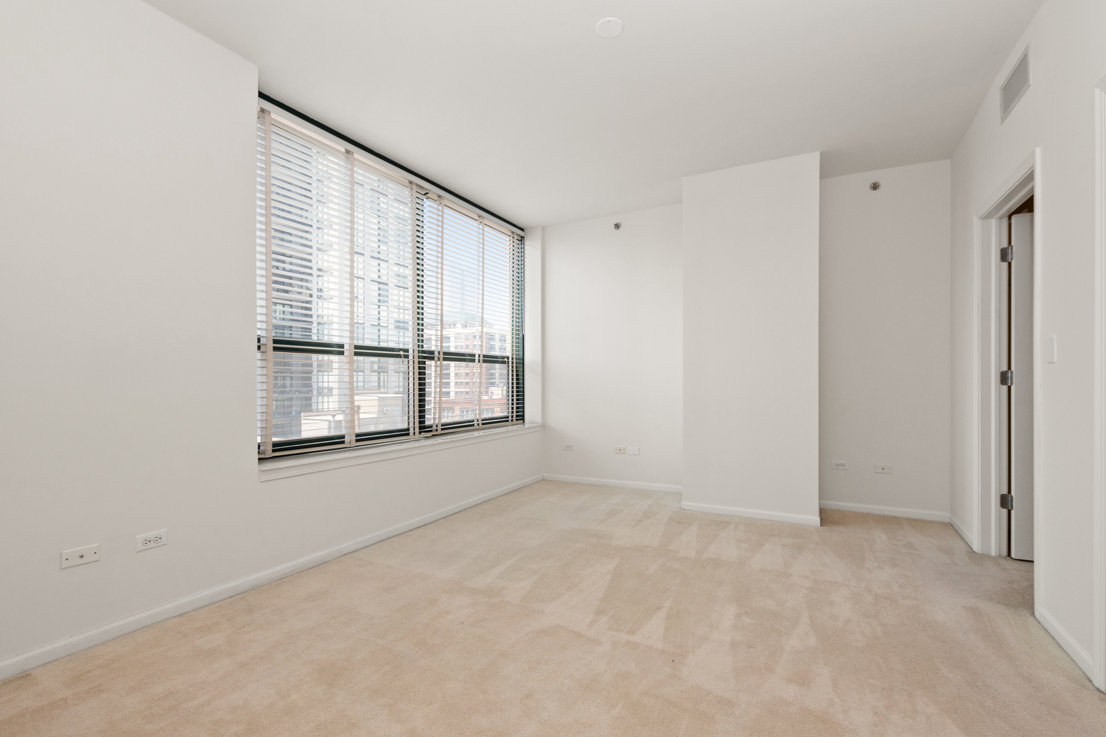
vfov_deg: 77.3
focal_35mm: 15
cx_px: 553
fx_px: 461
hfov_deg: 100.4
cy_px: 368
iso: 250
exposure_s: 1/200
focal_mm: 10
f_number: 7.1
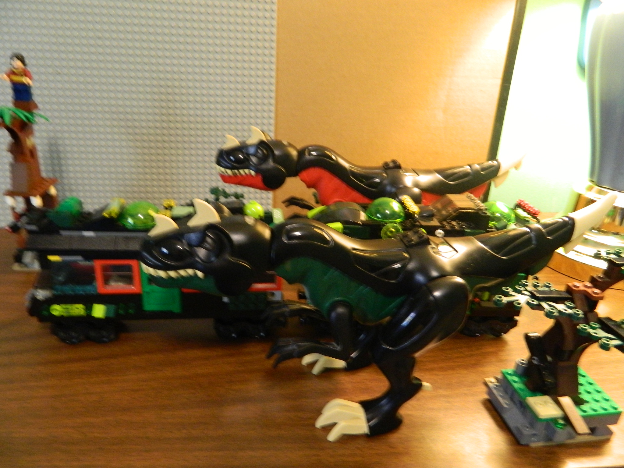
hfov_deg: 69.4
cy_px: 234
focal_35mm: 25
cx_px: 312
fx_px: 451
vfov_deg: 54.9
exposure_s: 1/10
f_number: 3.1
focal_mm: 4.5
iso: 400
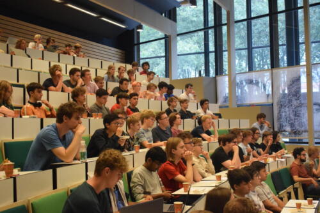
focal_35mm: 45
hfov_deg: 43.6
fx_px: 400
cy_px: 106
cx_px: 160
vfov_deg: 29.8
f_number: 5.6
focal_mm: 30
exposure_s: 1/200
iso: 3200
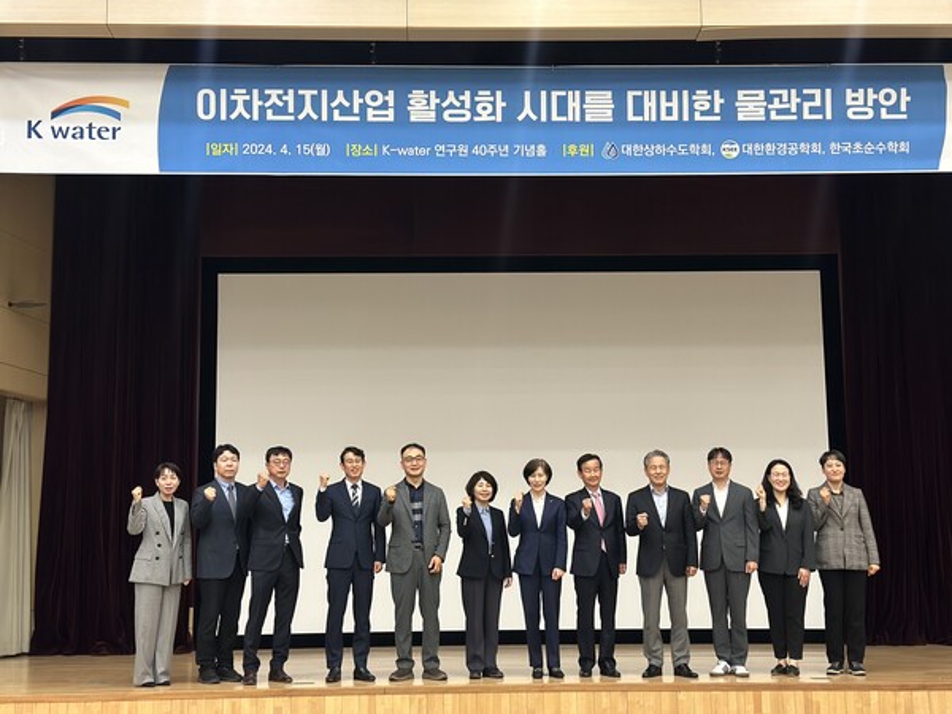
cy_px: 357
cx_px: 476
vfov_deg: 30.3
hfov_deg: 39.7
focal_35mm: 48
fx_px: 1320
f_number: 1.78
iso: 320
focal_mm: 6.86
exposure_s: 1/60
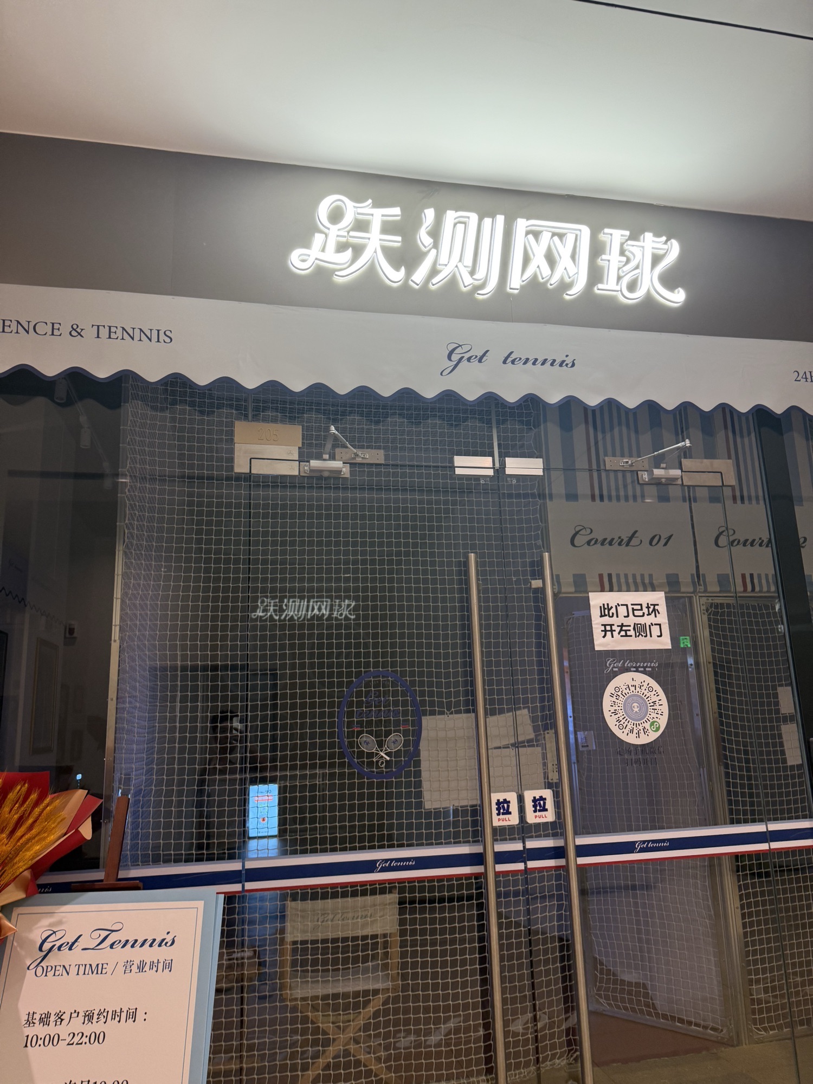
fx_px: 752
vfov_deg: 71.6
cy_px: 542
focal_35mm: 24
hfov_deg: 56.8
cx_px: 406
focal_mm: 6.76
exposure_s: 1/50
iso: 125
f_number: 1.78
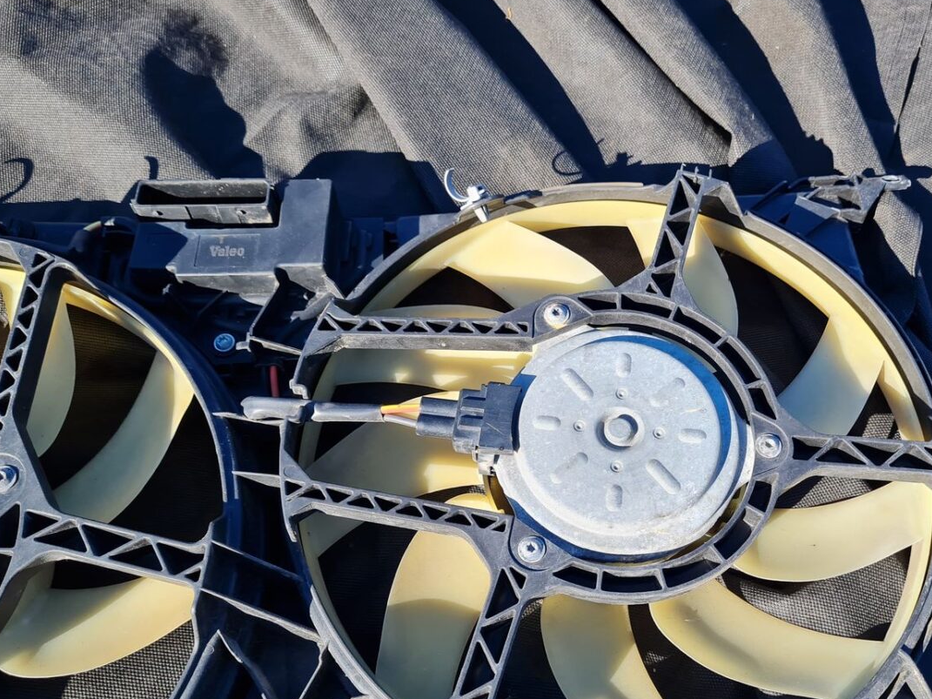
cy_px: 416
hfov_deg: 53.7
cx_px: 546
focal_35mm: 34
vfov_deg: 41.6
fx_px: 915
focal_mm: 5.4
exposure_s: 1/764
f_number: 1.8
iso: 50
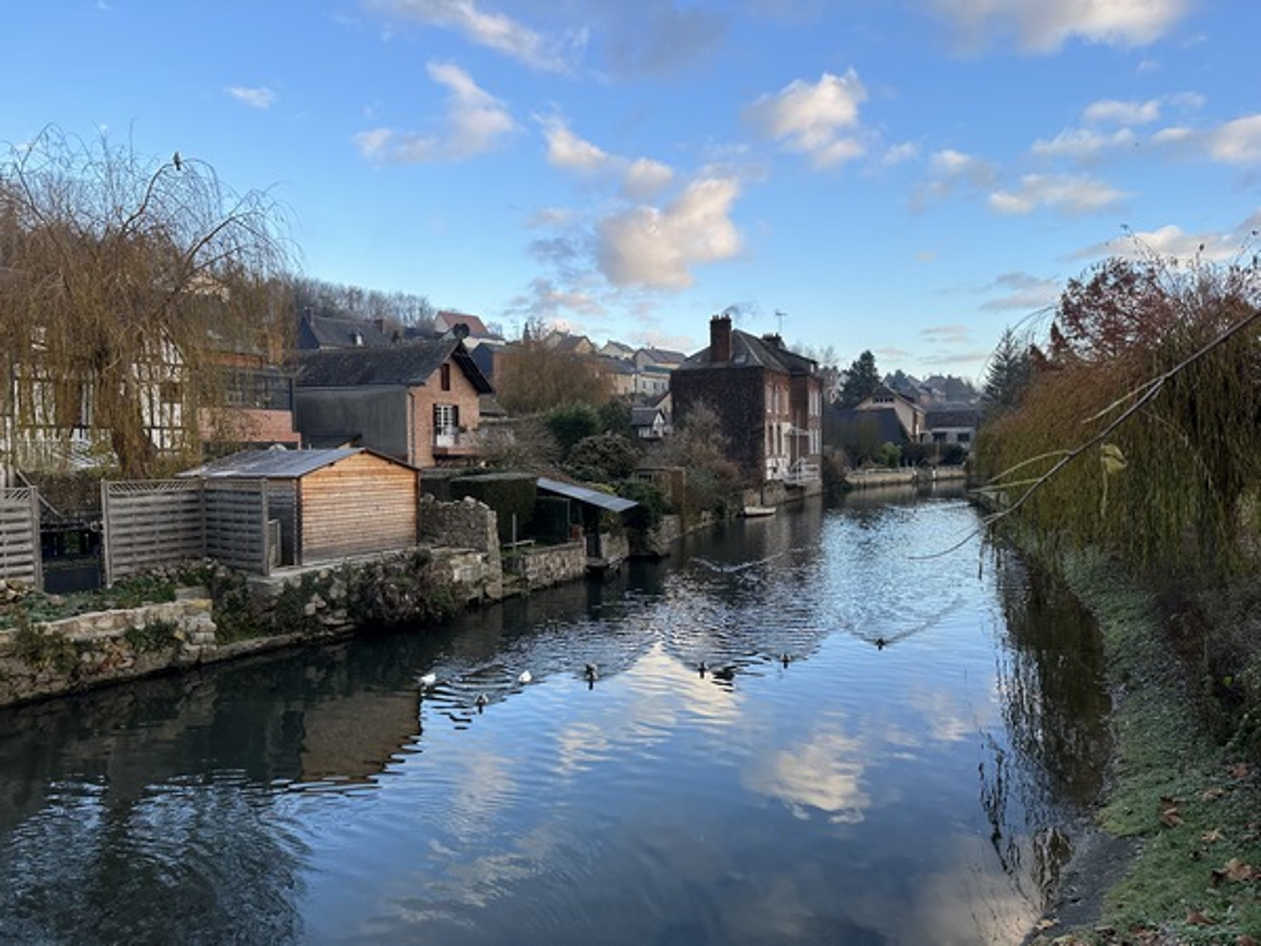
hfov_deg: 71.6
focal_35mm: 24
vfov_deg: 56.8
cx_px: 630
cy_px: 473
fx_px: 874
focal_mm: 6.86
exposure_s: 1/756
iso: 80
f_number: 1.78
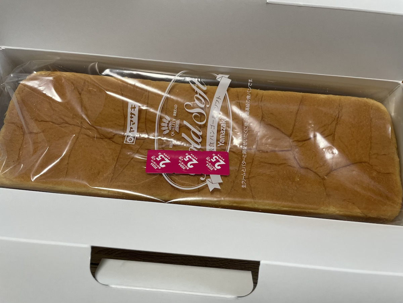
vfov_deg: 53.1
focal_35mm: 26
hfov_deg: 67.3
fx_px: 303
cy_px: 152
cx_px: 202
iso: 100
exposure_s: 1/100
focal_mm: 4.2
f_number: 1.6
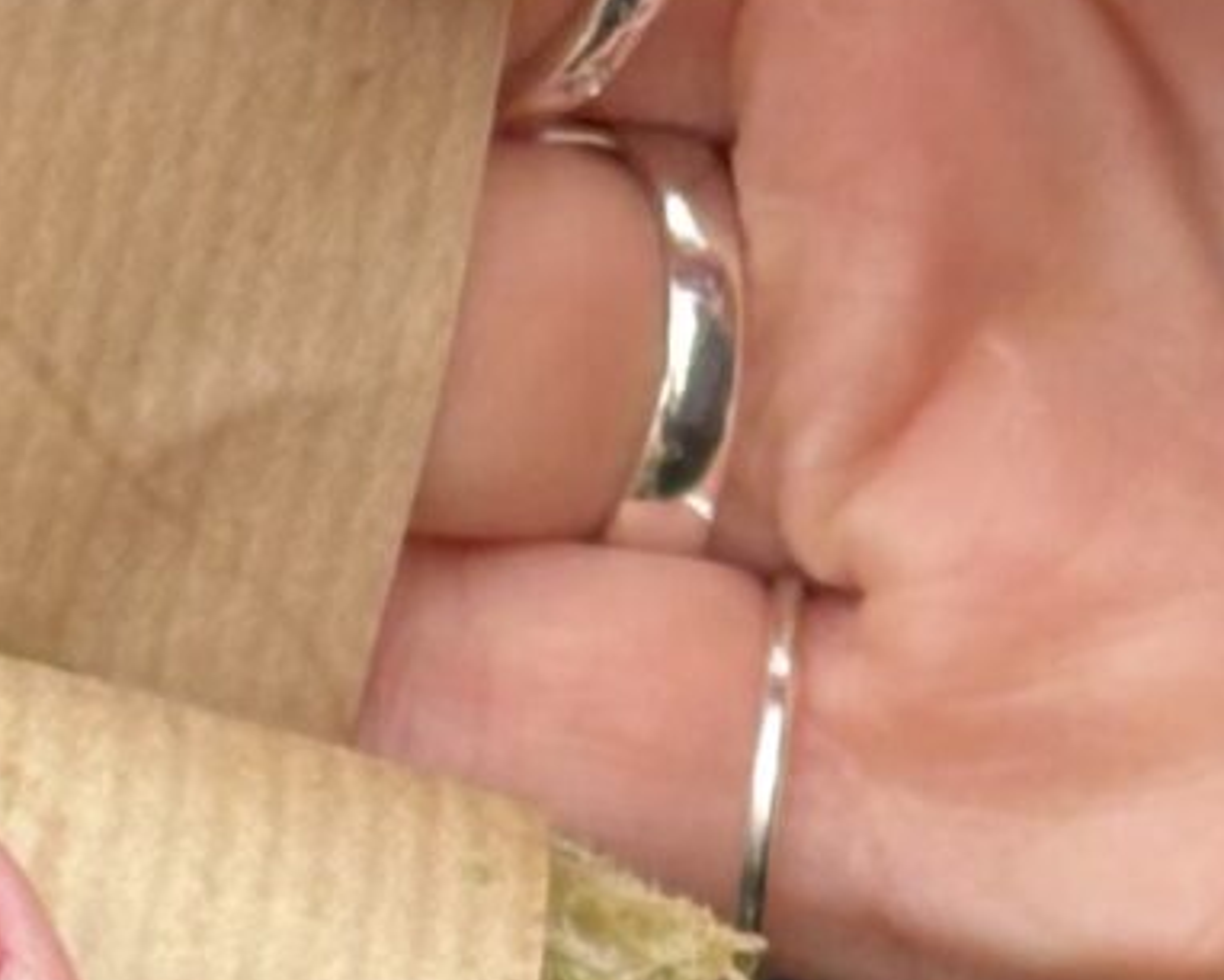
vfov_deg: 4.6
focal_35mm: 340
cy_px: 929
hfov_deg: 5.6
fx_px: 12323
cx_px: -564
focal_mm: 5.96
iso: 32
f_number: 1.6
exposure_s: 1/300
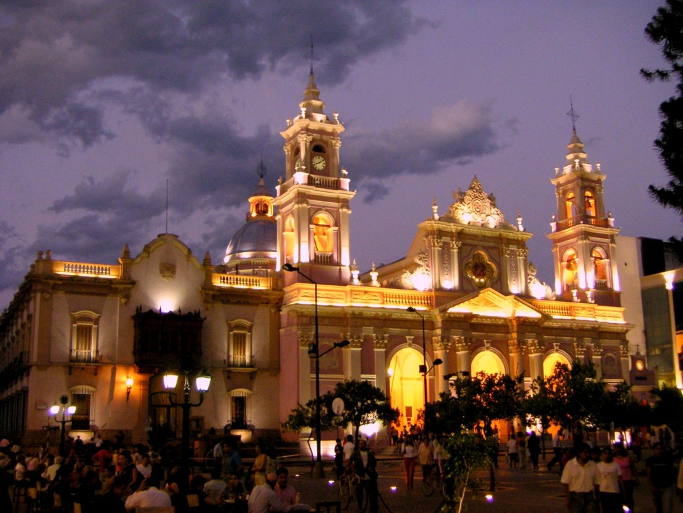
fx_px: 769
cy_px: 256
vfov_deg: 36.8
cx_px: 342
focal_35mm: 39
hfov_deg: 47.9
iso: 200
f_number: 2.8
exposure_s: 1/20
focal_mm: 5.1
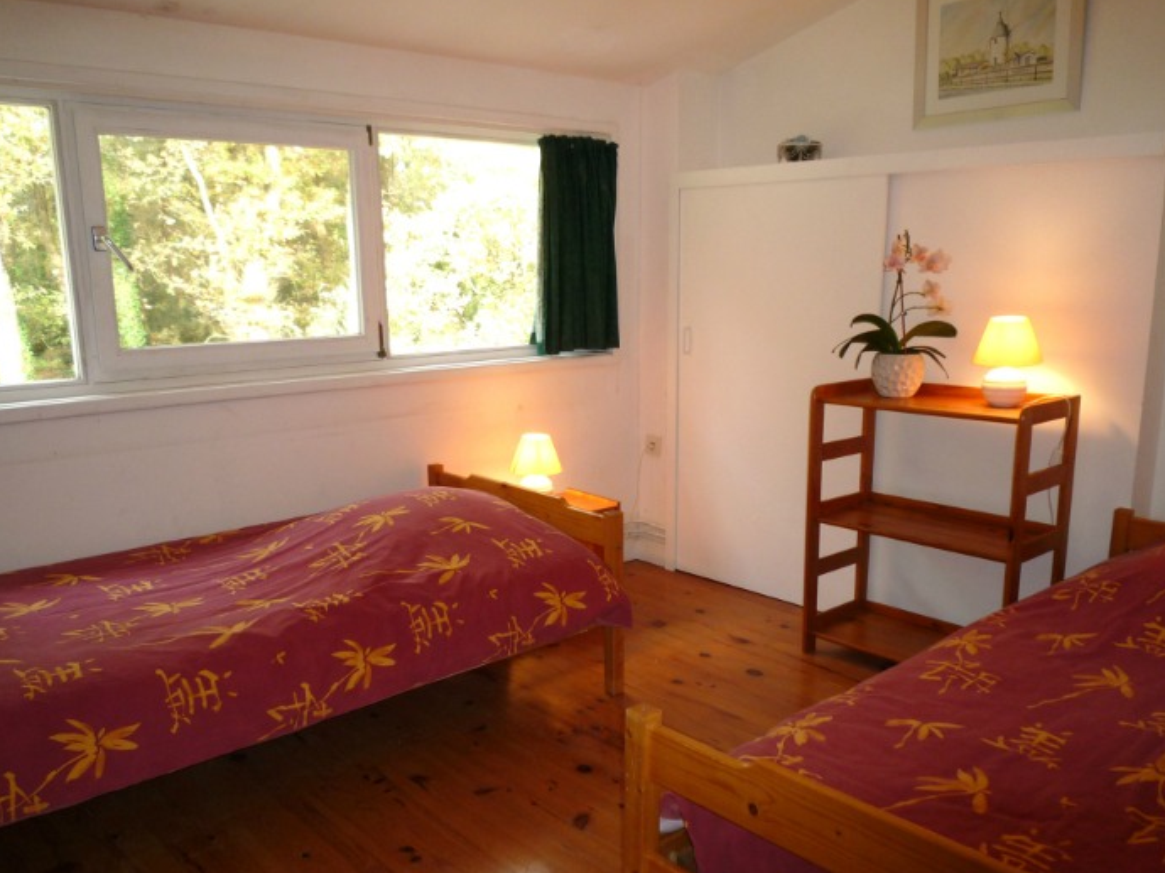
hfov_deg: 61.7
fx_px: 976
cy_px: 488
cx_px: 588
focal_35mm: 29
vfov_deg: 48.1
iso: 100
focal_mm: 4.4
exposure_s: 1/30
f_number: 2.8
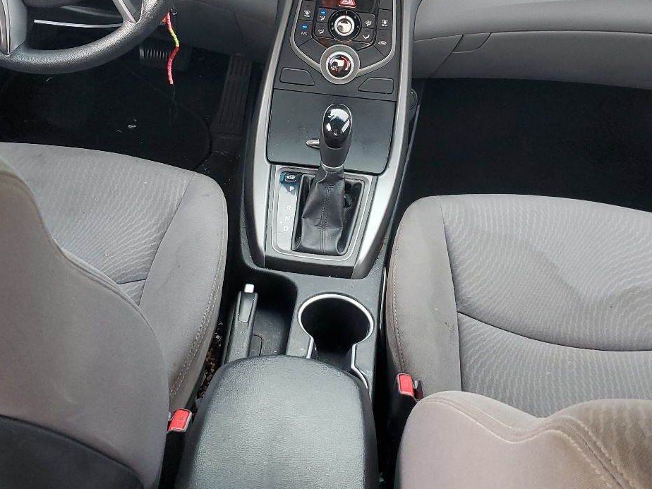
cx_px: 291
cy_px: 161
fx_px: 848
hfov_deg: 42.0
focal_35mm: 45
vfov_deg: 31.9
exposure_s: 1/60.2
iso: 78
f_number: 1.5
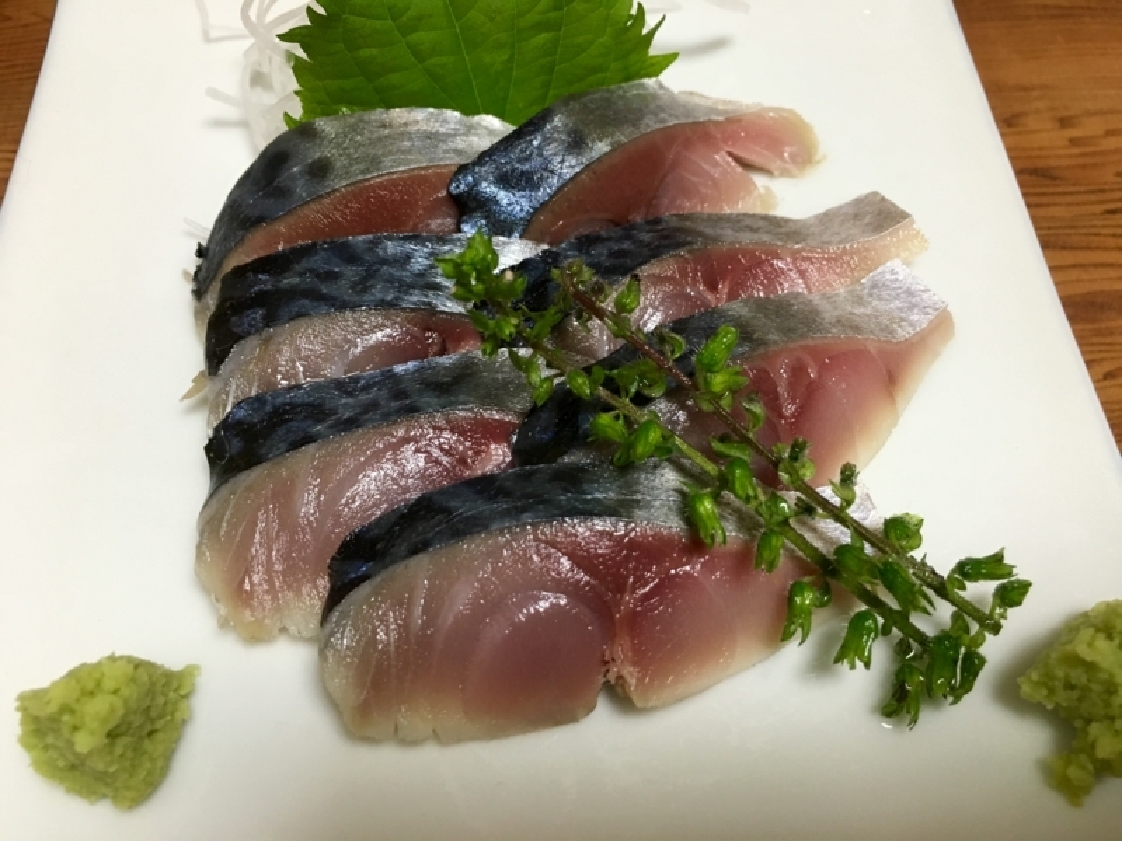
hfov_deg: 61.7
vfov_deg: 48.2
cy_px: 420
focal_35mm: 29
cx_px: 561
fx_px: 940
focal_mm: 4.15
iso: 160
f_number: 2.2
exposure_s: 1/33
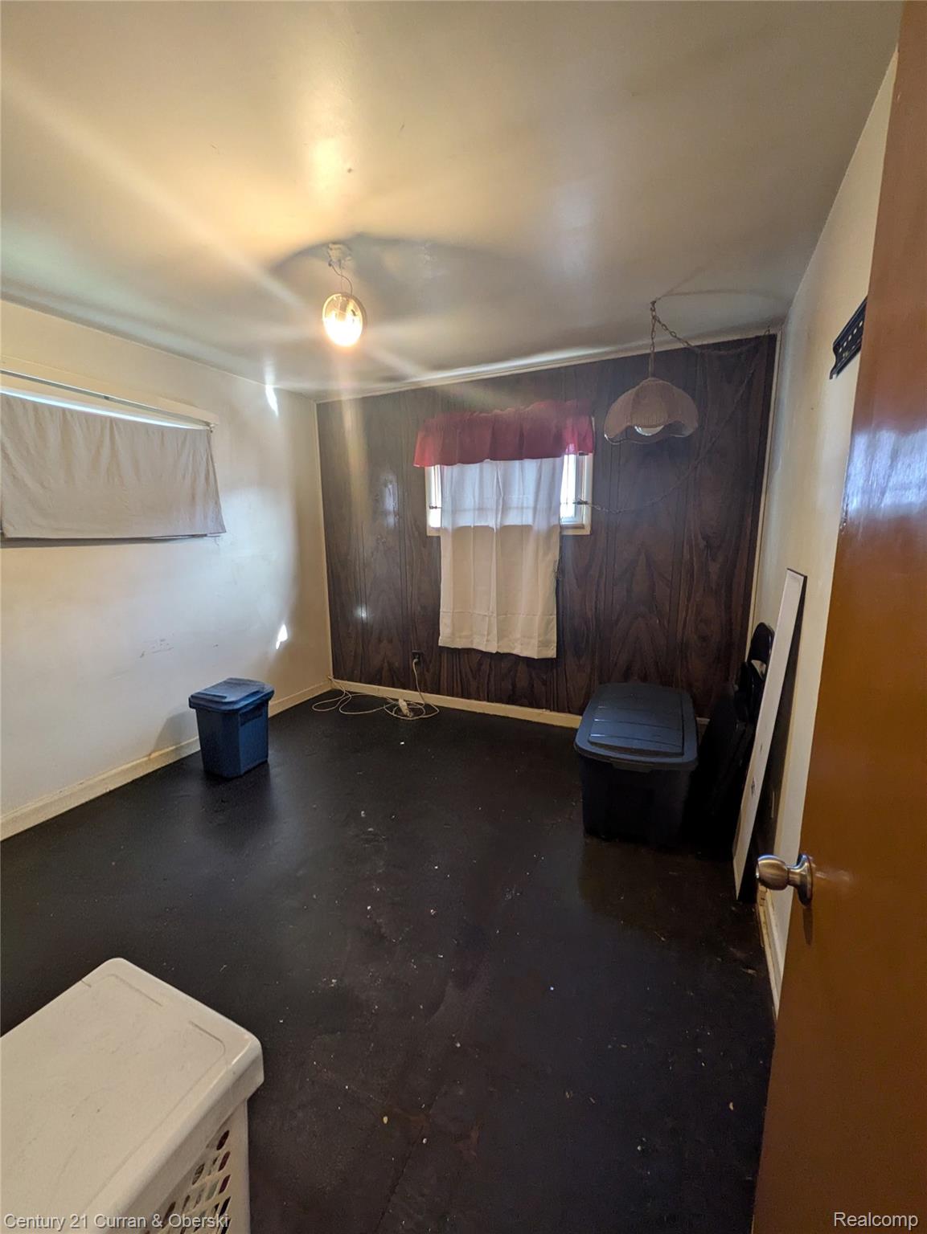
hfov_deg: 85.7
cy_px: 617
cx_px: 464
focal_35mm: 14
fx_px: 500
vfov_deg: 102.0
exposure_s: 1/24
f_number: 2.2
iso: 181
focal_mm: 1.83
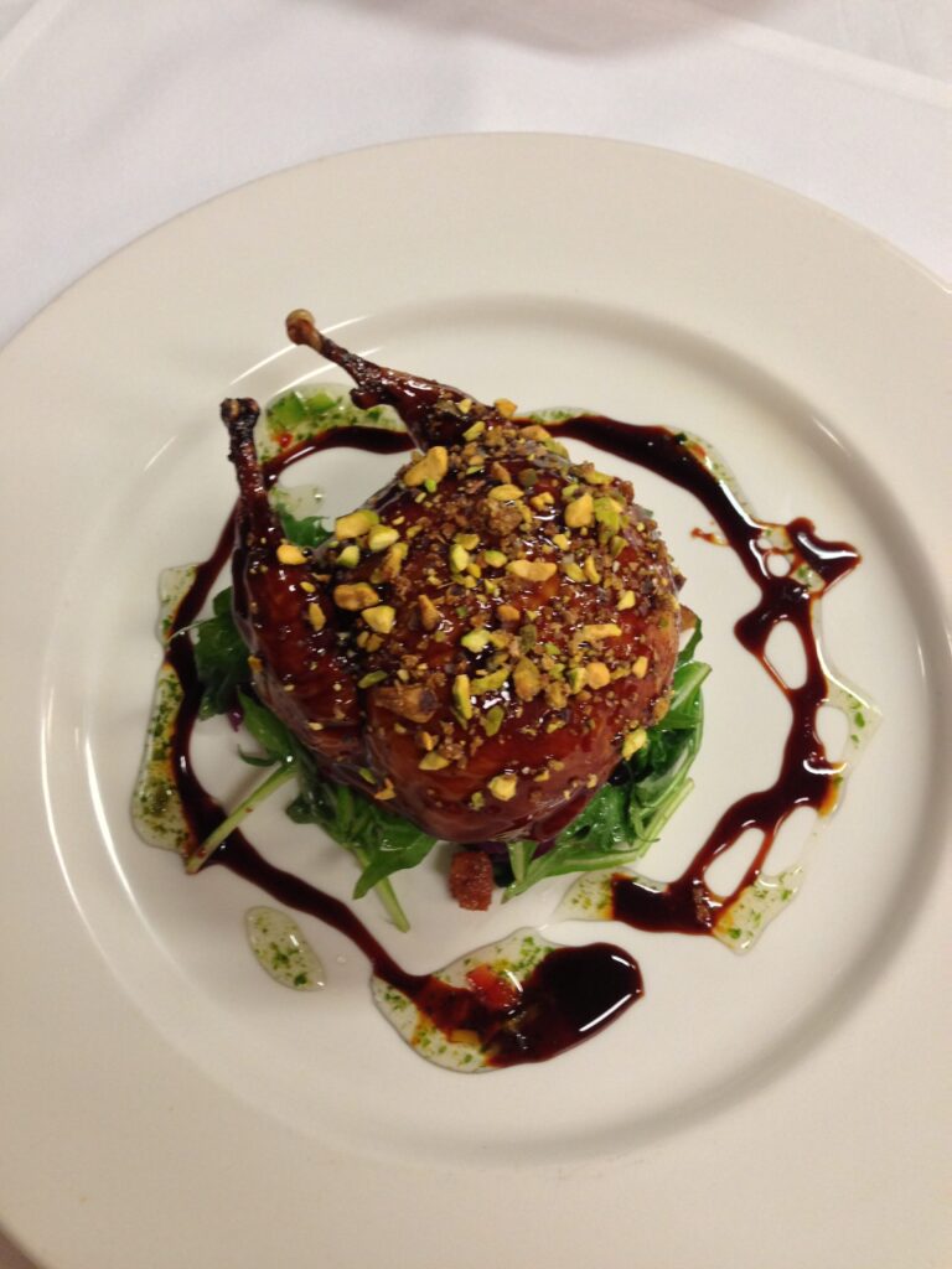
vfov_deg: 55.4
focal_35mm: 33
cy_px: 634
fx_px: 1210
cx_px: 476
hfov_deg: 42.9
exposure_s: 1/20
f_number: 2.4
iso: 160
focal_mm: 4.13
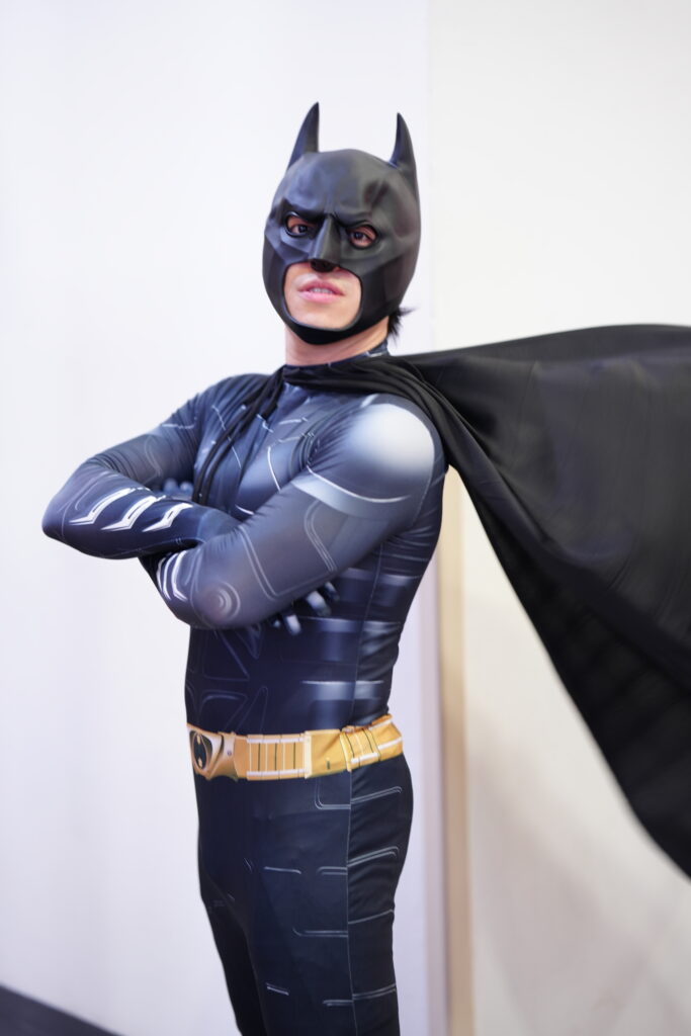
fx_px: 2446
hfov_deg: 16.1
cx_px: 346
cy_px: 518
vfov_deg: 23.9
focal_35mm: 85
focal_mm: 85
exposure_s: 1/60
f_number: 1.4
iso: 400
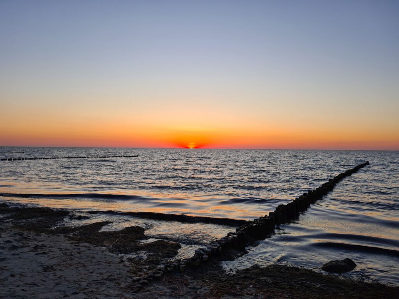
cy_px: 150
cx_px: 200
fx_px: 300
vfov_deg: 53.1
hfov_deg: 67.3
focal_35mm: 26
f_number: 1.8
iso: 50
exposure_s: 1/552
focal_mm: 5.4
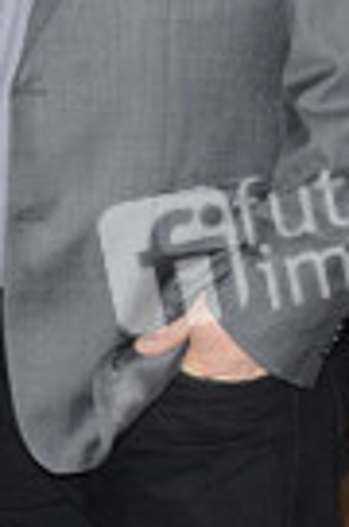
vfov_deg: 8.2
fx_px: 3654
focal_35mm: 250
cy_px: 50
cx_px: -54
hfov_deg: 5.4
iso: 1250
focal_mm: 85
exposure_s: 1/125
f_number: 5.6
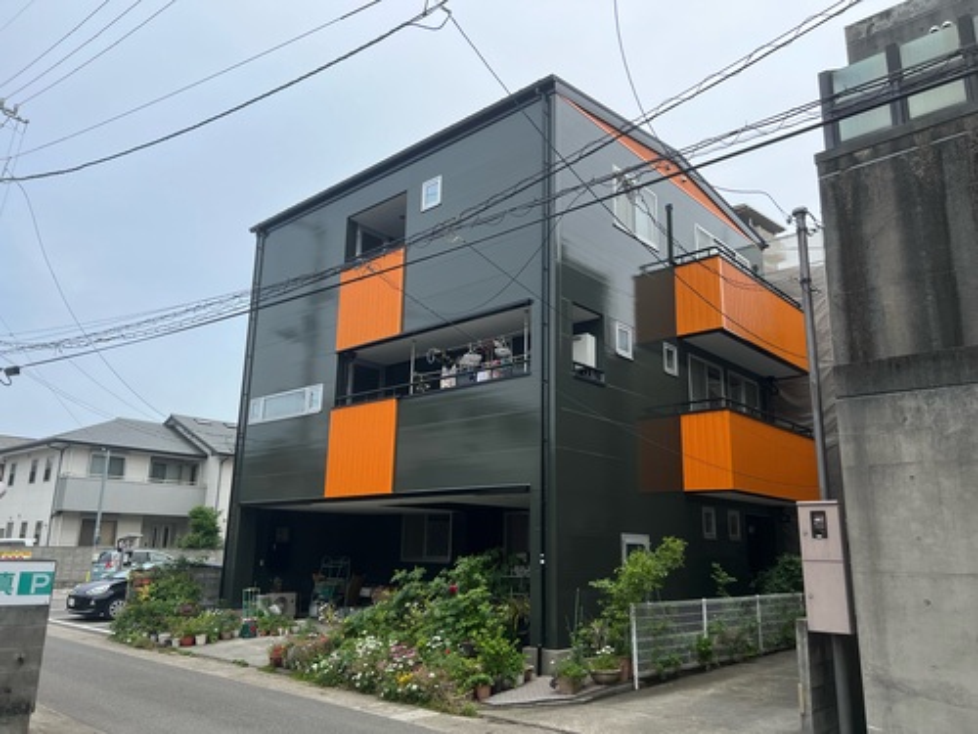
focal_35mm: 26
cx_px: 489
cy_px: 367
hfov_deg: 67.3
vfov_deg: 53.1
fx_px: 735
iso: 50
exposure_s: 1/5882
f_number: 1.5
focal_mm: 5.7
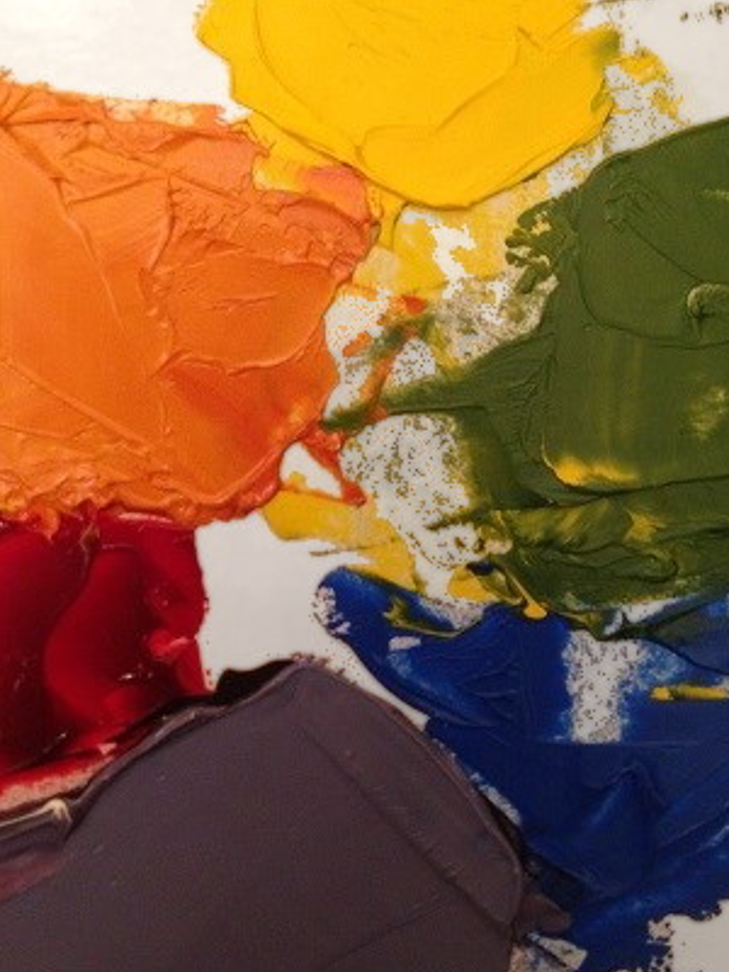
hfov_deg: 32.9
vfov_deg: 42.7
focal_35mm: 44
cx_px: 367
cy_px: 383
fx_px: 1235
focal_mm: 4.12
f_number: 2.4
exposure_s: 1/20
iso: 160
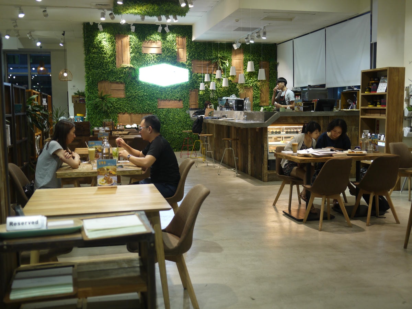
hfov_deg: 46.8
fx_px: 476
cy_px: 154
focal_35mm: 40
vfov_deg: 36.0
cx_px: 206
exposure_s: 1/80
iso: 160
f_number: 1.7
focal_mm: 20
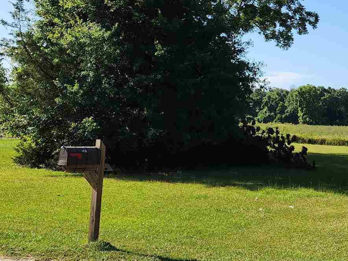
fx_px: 533
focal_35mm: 53
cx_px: 245
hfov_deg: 35.6
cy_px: 63
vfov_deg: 27.1
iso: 12
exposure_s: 1/777
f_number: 1.8
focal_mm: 6.4
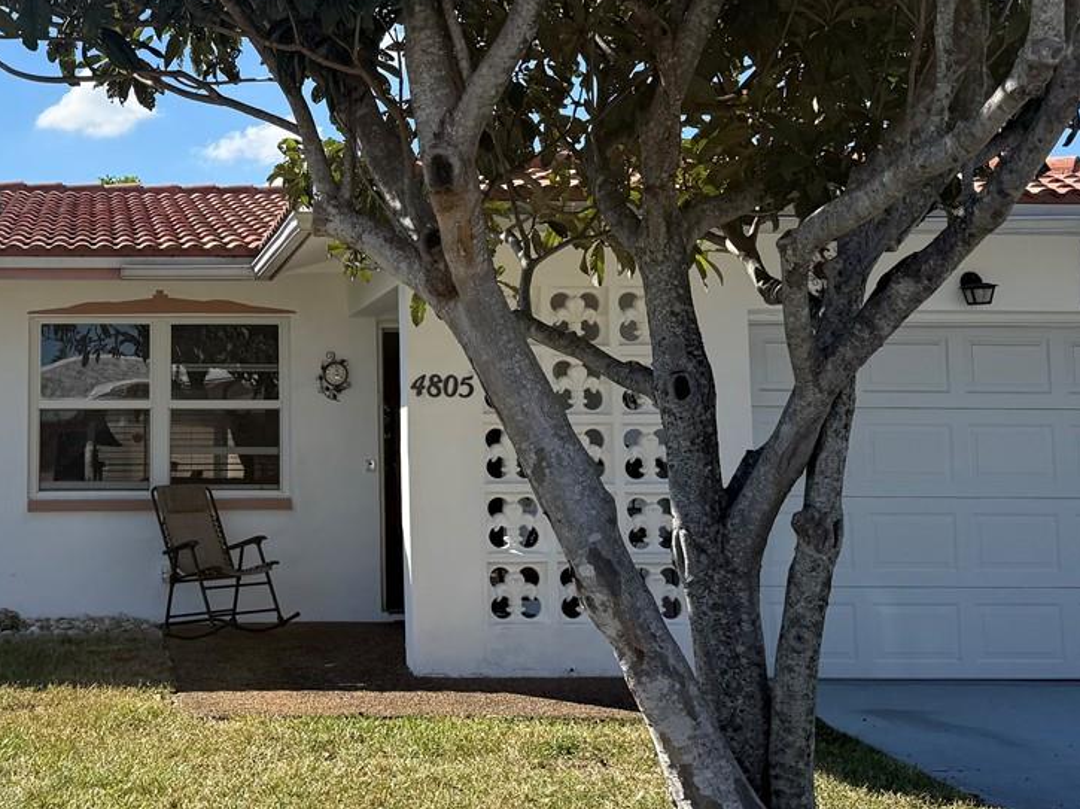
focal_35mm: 53
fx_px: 1653
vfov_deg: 27.4
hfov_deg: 35.0
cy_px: 298
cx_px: 206
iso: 100
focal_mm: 6.76
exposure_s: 1/4405
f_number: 1.78
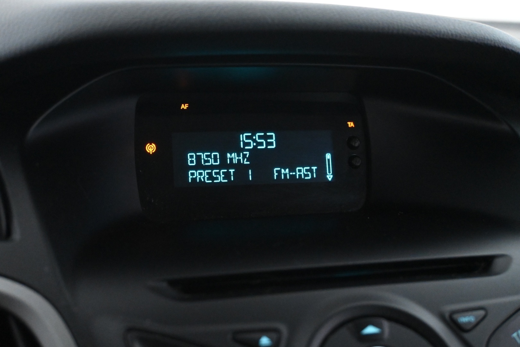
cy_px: 174
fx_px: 802
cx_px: 260
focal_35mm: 56
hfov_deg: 35.9
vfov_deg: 24.4
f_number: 5.3
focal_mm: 37
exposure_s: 1/60
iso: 6400
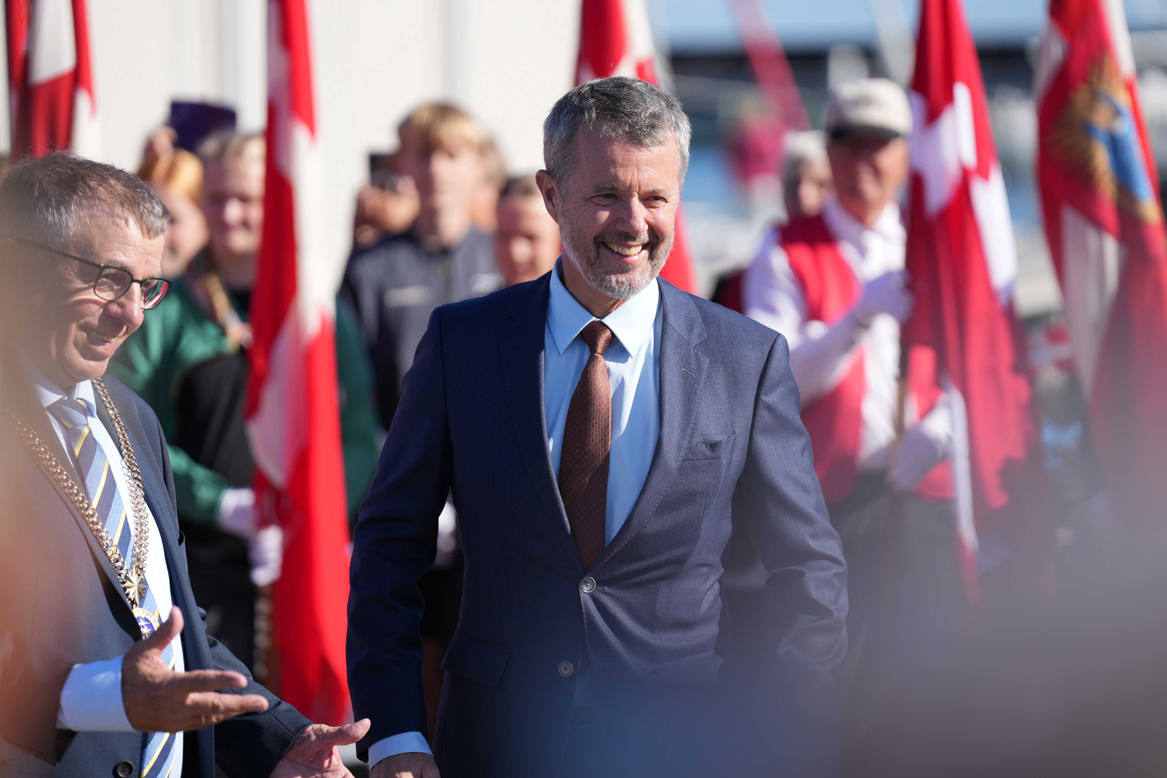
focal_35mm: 185
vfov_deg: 7.4
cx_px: 584
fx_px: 5997
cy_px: 389
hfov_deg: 11.1
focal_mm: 185
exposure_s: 1/1600
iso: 100
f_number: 2.8
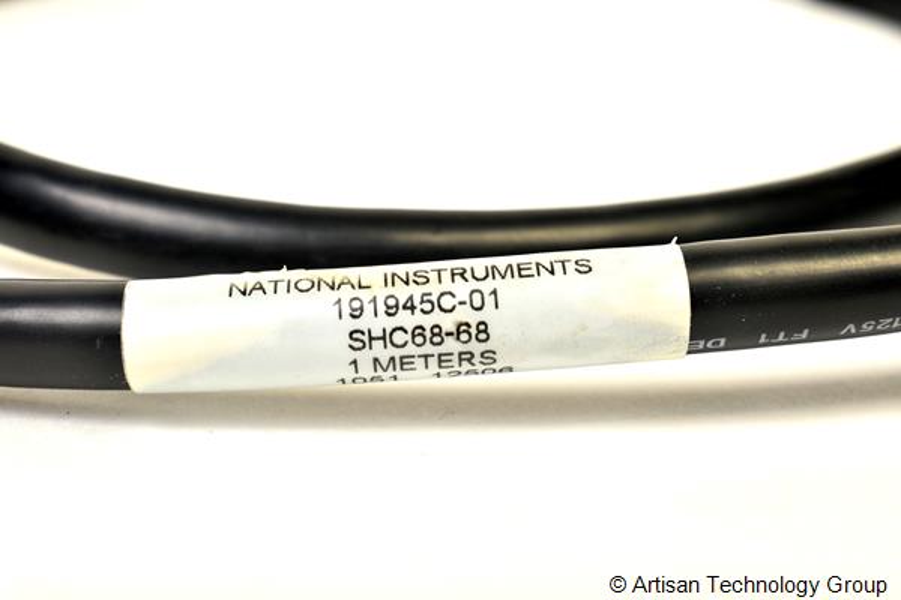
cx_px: 450
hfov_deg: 24.6
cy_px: 300
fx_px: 2065
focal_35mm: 82
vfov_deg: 16.6
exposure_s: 1/200
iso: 200
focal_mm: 55
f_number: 13
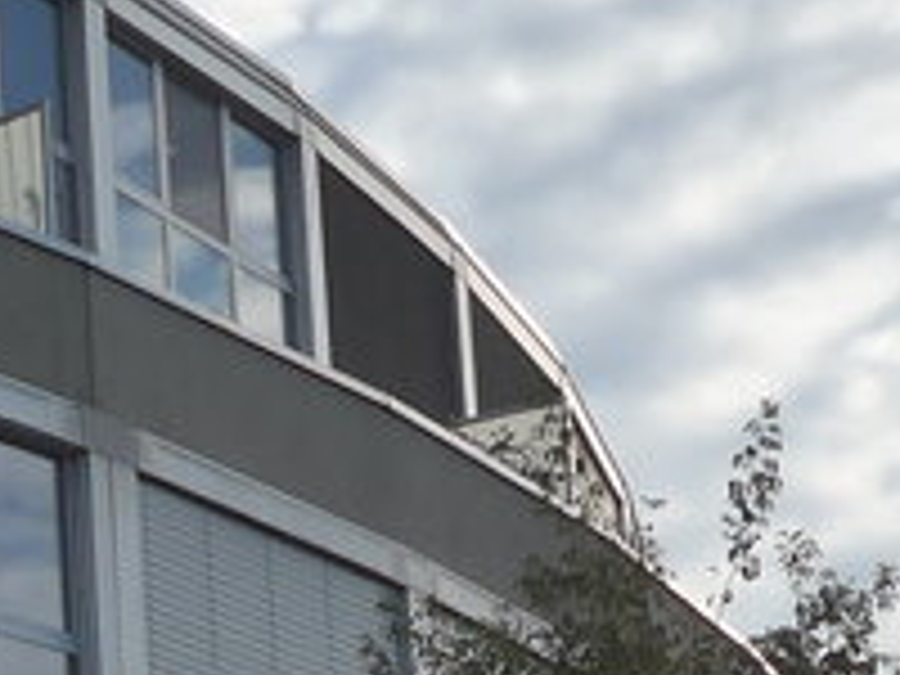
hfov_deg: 11.1
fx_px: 4524
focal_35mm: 174
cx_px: -279
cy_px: 1354
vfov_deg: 8.1
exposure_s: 1/800
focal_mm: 6
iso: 160
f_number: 3.5
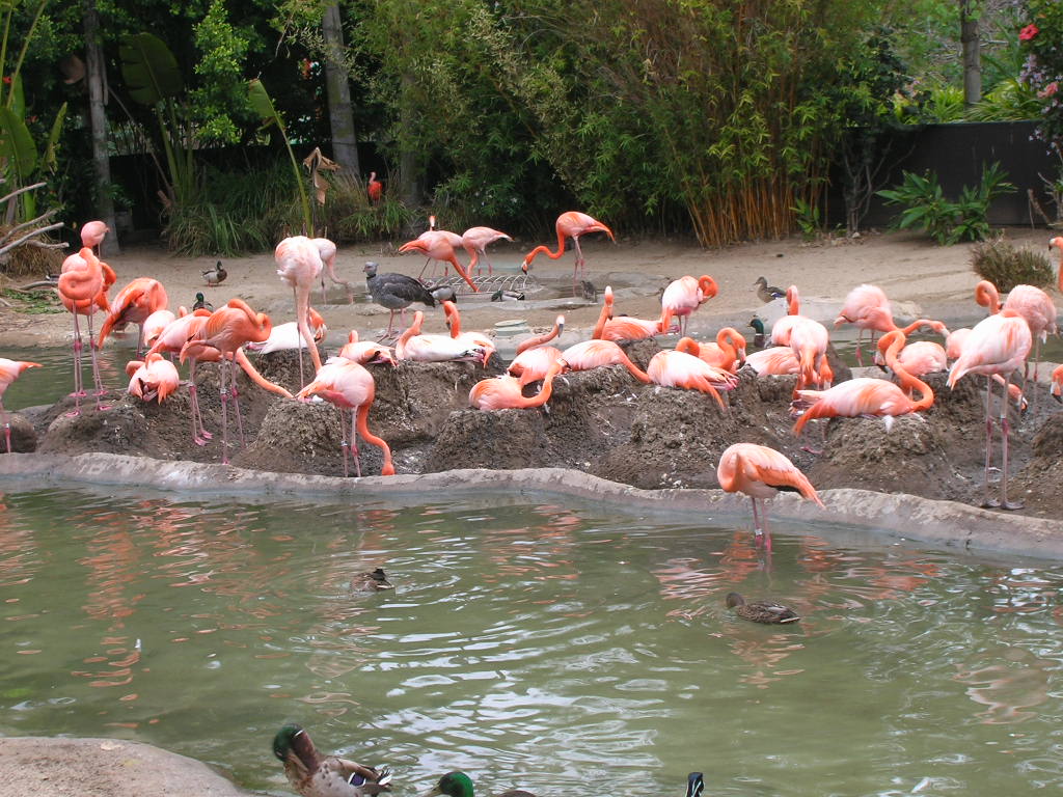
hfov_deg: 26.3
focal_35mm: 74
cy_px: 398
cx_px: 532
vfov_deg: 19.9
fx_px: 2272
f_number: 6.7
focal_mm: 12.3
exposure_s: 1/38
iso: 50
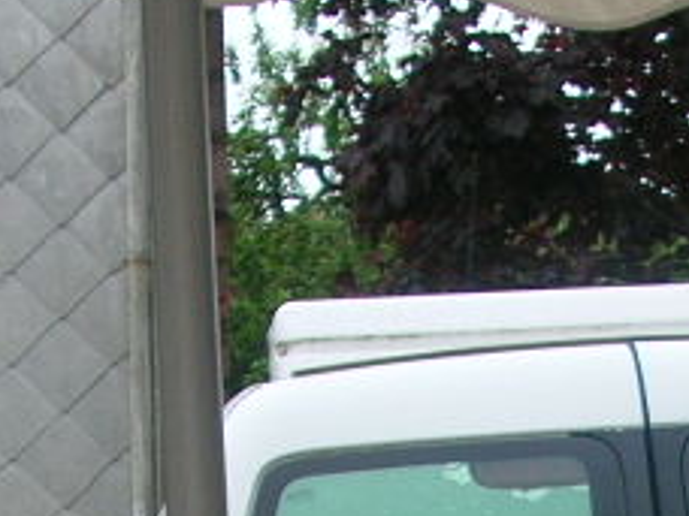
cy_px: 1065
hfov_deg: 10.9
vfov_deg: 7.9
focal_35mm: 180
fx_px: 3583
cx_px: 722
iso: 50
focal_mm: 6.6
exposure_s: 1/76
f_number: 3
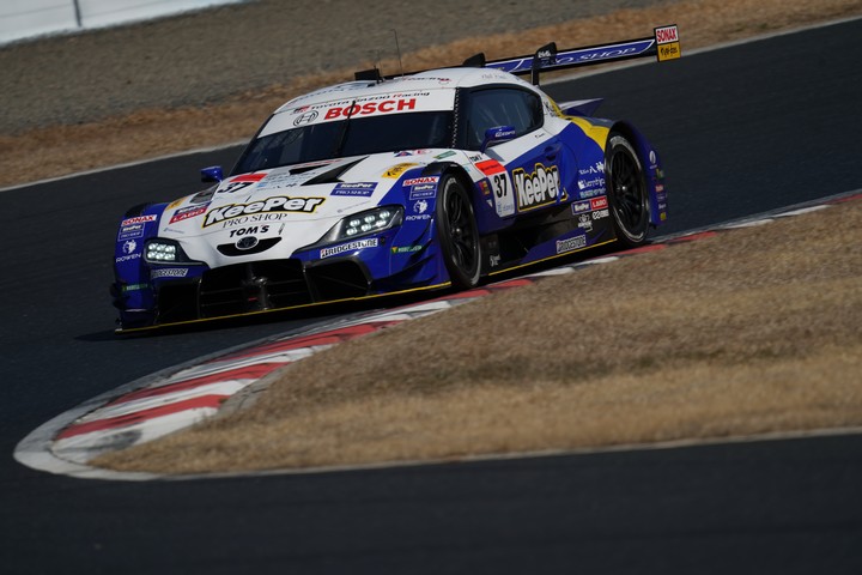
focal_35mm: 600
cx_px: 431
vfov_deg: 2.3
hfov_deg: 3.4
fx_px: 14366
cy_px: 288
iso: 50
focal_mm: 600
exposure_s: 1/640
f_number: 6.3
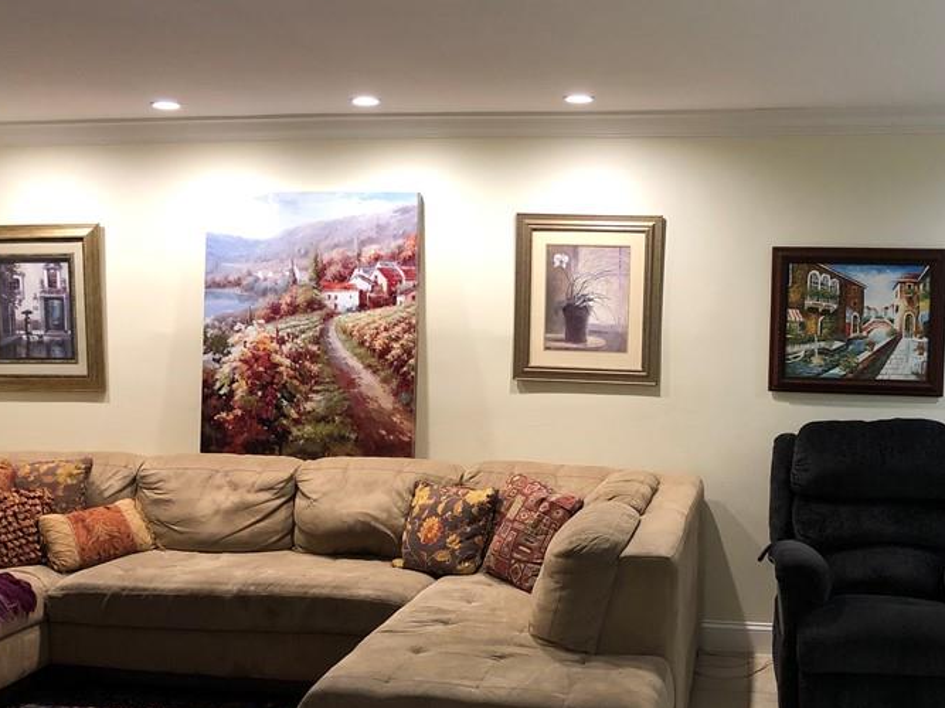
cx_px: 574
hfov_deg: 43.6
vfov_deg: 33.6
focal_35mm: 43
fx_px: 1174
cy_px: 362
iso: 64
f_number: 1.8
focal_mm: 3.99
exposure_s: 1/15
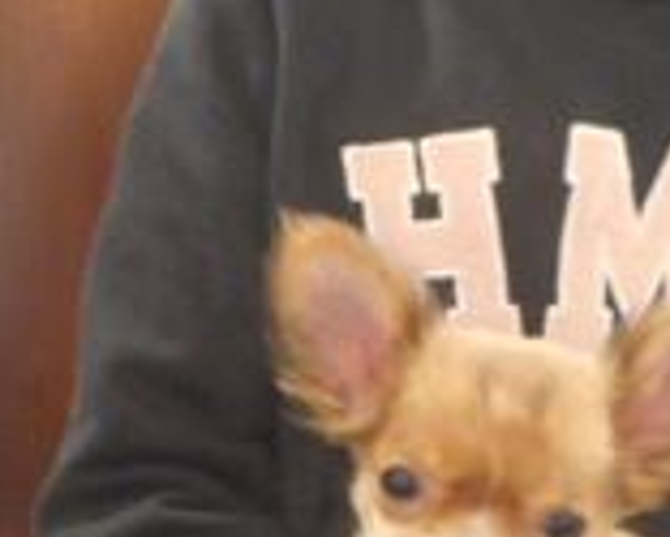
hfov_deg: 19.9
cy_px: 275
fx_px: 1865
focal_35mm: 94
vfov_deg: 16.4
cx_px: 47
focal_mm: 4.5
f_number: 3.7
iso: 560
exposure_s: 1/8
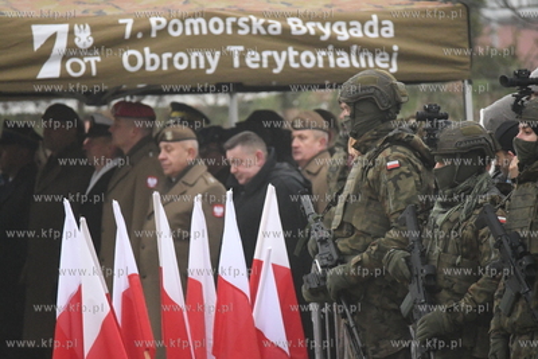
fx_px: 6727
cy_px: 180
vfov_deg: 3.1
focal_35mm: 450
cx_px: 269
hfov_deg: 4.6
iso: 10000
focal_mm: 300
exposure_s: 1/3200
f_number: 5.6
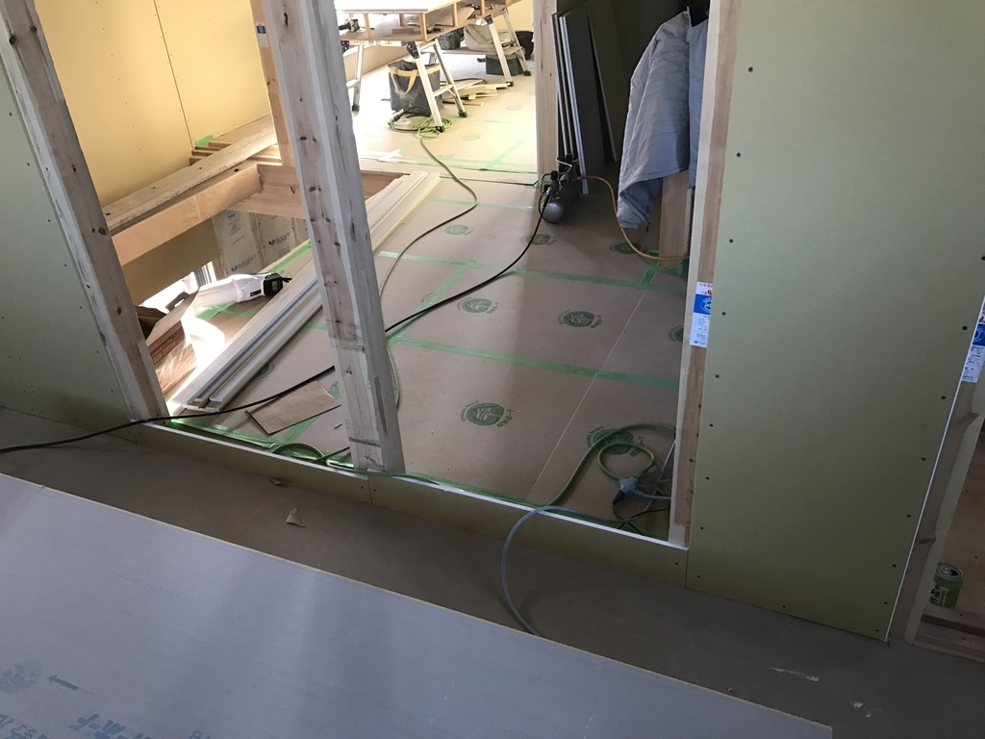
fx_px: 797
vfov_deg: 49.7
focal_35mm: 28
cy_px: 370
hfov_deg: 63.4
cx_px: 492
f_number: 1.8
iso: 40
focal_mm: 3.99
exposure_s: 1/30
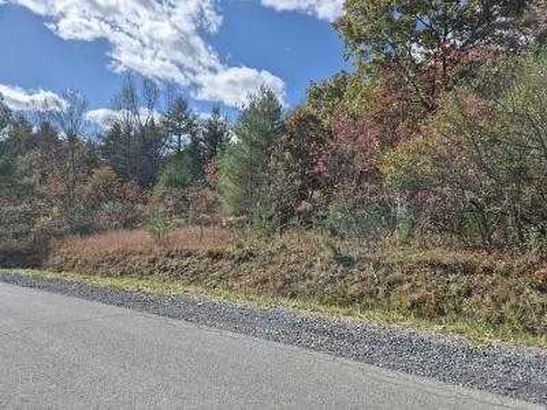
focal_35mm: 23
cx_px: 274
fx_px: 363
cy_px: 205
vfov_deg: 58.9
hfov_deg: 73.9
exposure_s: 1/2728
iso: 25
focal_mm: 5.4
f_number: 1.8
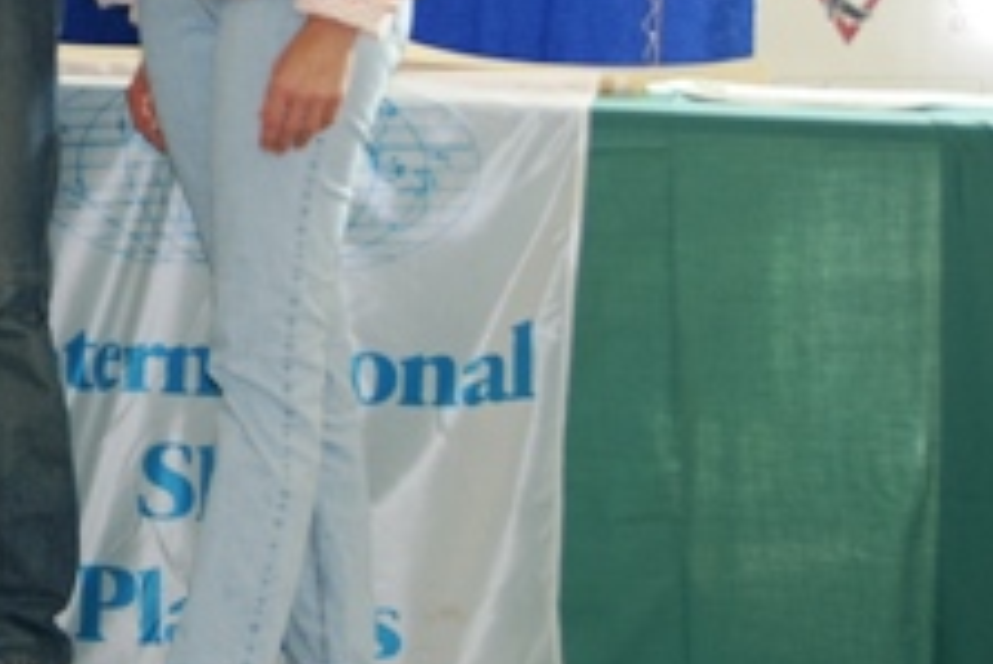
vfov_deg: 12.1
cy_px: -4
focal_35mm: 112
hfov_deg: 17.1
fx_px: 3091
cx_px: -316
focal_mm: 26
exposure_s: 1/125
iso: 100
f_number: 2.8
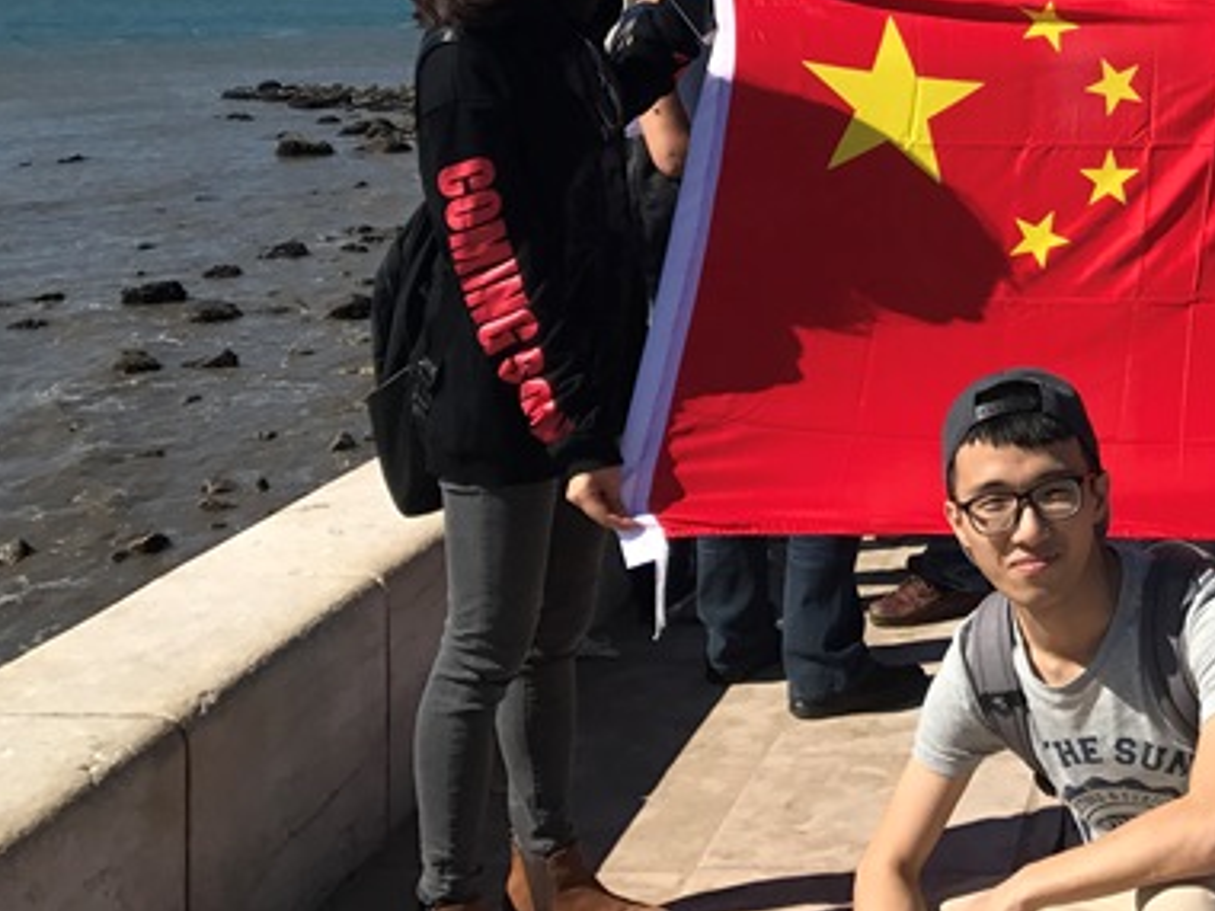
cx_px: 1157
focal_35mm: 59
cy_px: -42
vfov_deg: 23.6
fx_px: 2071
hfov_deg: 30.8
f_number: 1.8
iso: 20
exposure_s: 1/2817
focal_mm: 3.99
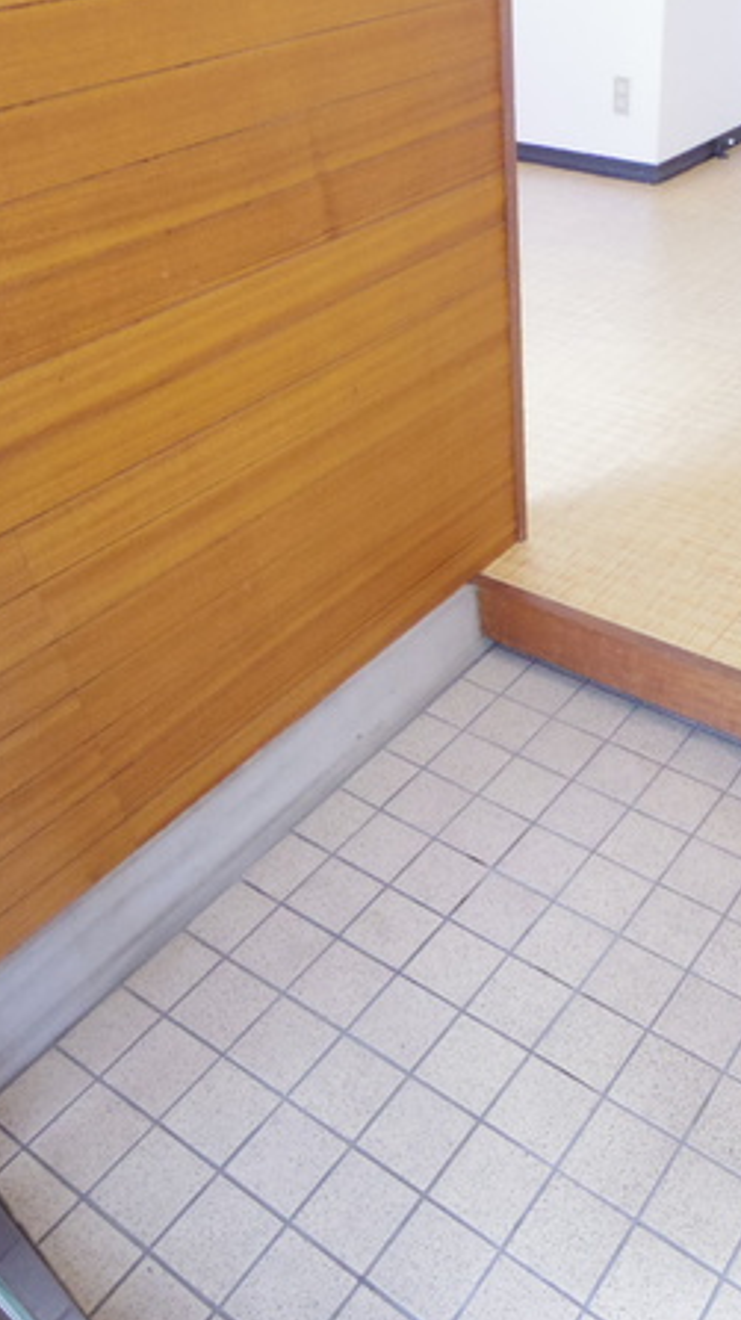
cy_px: 690
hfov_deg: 38.9
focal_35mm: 29
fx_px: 1014
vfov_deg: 66.1
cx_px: 567
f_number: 3.7
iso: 800
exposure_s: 1/25
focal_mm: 3.8
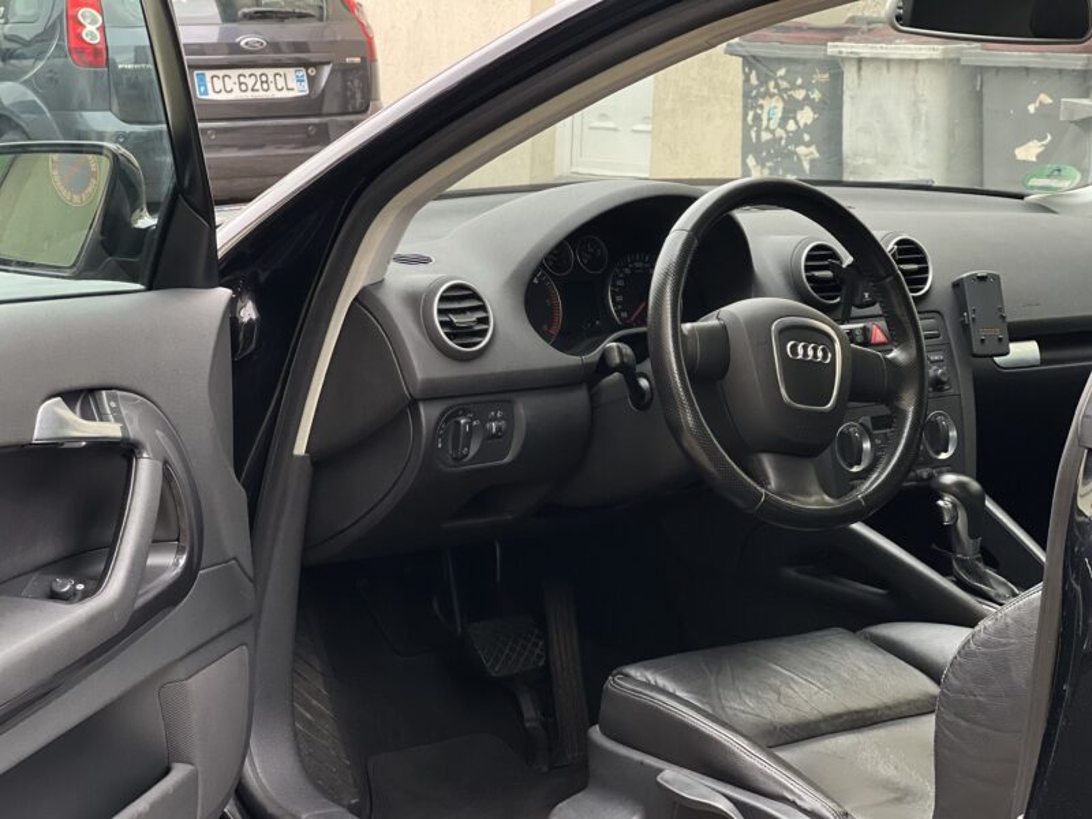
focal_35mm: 77
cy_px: 410
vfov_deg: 19.1
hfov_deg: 25.3
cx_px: 546
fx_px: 2429
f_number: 2.8
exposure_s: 1/121
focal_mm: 9
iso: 250
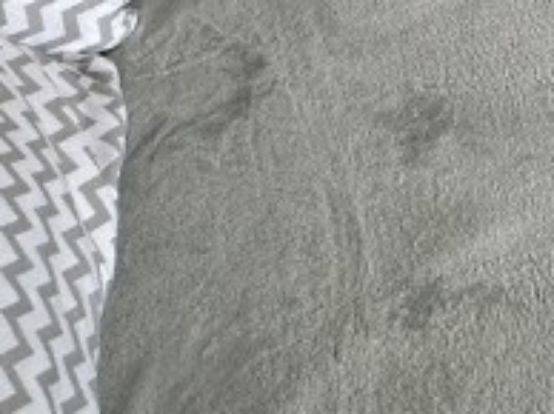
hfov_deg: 18.8
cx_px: 1051
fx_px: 1183
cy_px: -485
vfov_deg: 14.9
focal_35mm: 74
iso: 80
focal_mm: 2.22
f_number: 2.2
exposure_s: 1/99
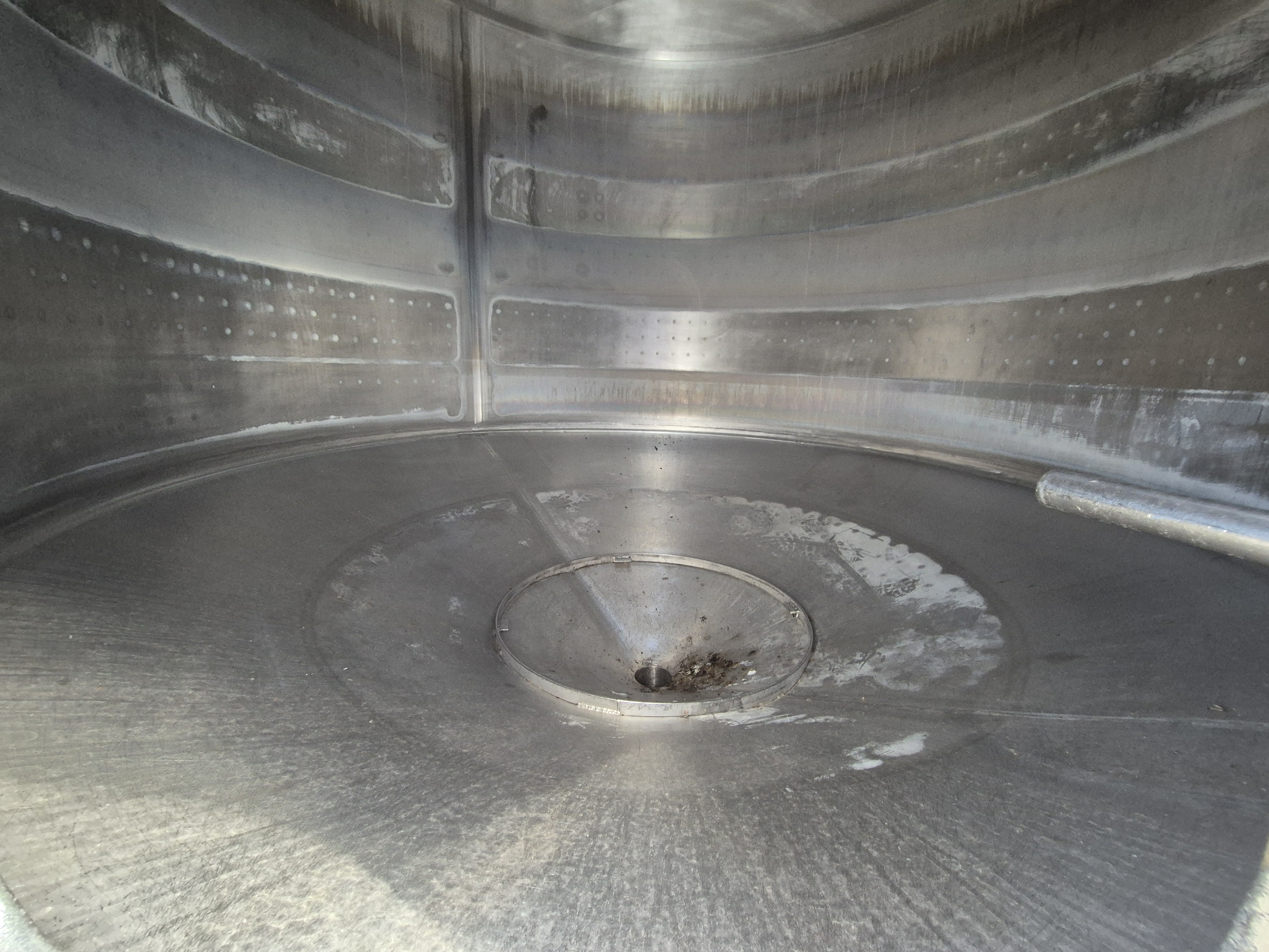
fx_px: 477
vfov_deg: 89.9
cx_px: 634
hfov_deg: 106.2
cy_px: 476
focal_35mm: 13
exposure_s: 1/50
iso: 640
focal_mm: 2.2
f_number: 2.2
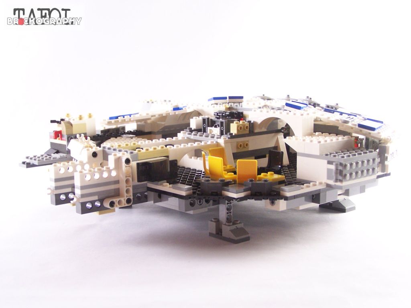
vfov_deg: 24.8
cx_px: 206
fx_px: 701
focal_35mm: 59
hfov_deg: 32.7
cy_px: 154
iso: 200
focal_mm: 9.8
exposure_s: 1/20
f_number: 3.1
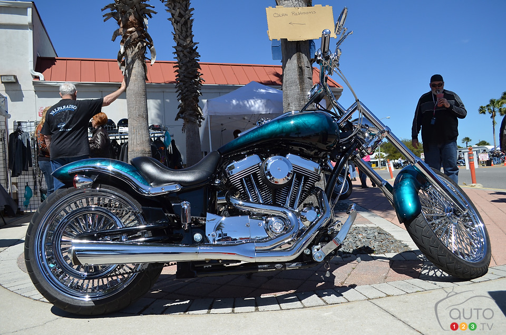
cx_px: 253
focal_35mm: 27
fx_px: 379
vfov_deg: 47.7
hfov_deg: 67.5
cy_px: 168
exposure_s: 1/2500
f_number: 5
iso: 320
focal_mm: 18
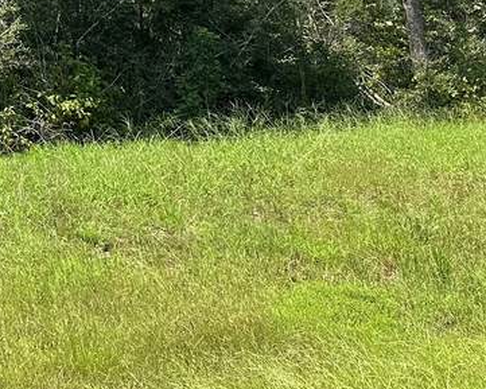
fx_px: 1194
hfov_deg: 19.4
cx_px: -287
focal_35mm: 83
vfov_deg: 17.0
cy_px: -172
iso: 80
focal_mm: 6.86
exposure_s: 1/3155
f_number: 1.78
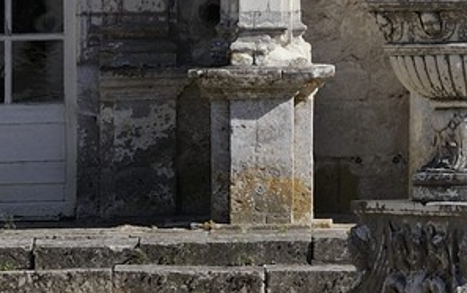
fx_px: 8099
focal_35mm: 636
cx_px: 470
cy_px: -614
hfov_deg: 3.3
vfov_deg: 2.1
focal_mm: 116
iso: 200
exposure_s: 1/320
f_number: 11
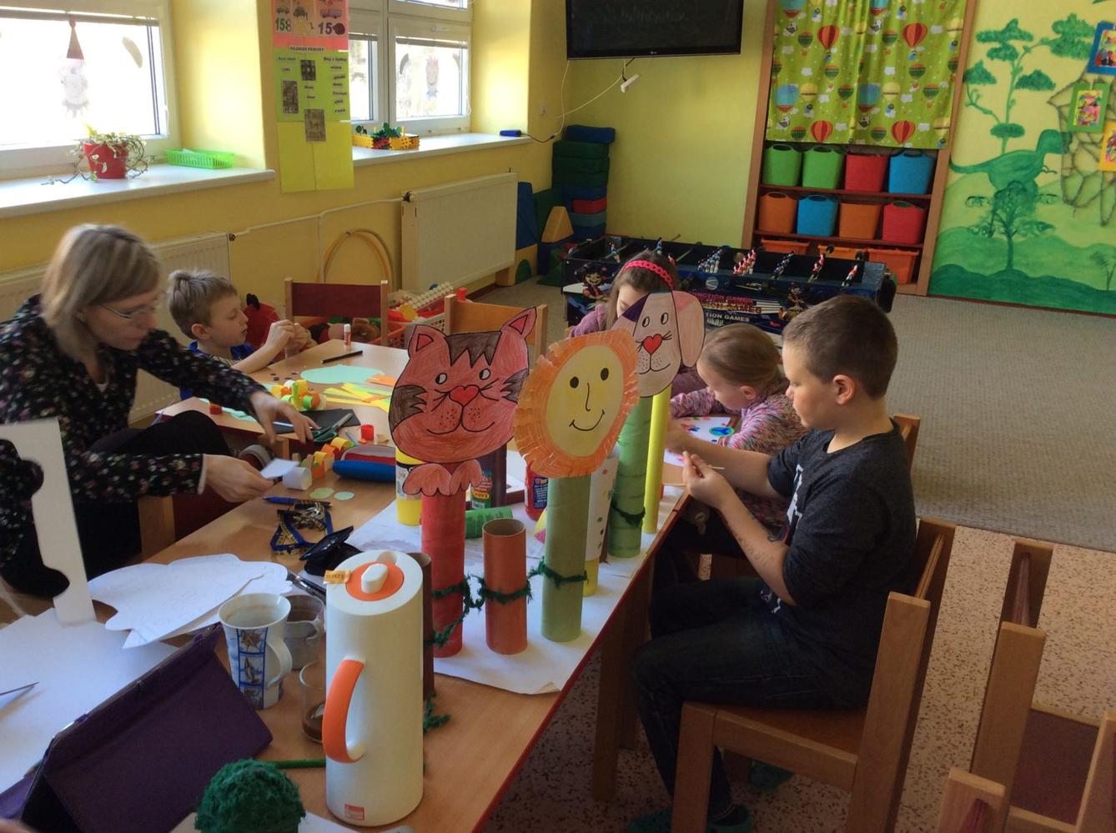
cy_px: 416
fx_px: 1030
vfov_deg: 44.0
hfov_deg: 56.9
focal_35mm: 32
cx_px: 558
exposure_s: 1/33
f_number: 2.4
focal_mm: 3.3
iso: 40
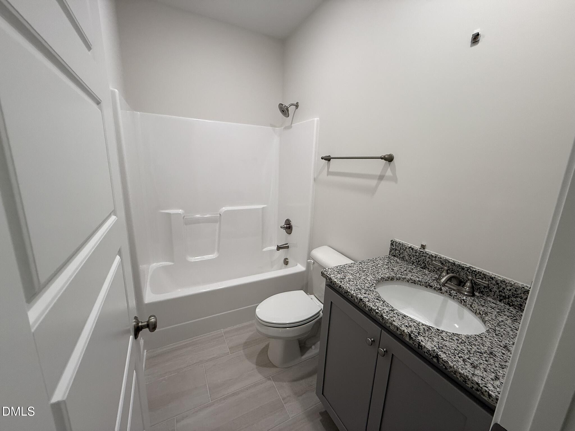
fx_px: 233
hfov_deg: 102.1
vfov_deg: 85.7
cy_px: 216
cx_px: 288
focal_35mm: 14
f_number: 2.2
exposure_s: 1/120
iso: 125
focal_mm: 2.22
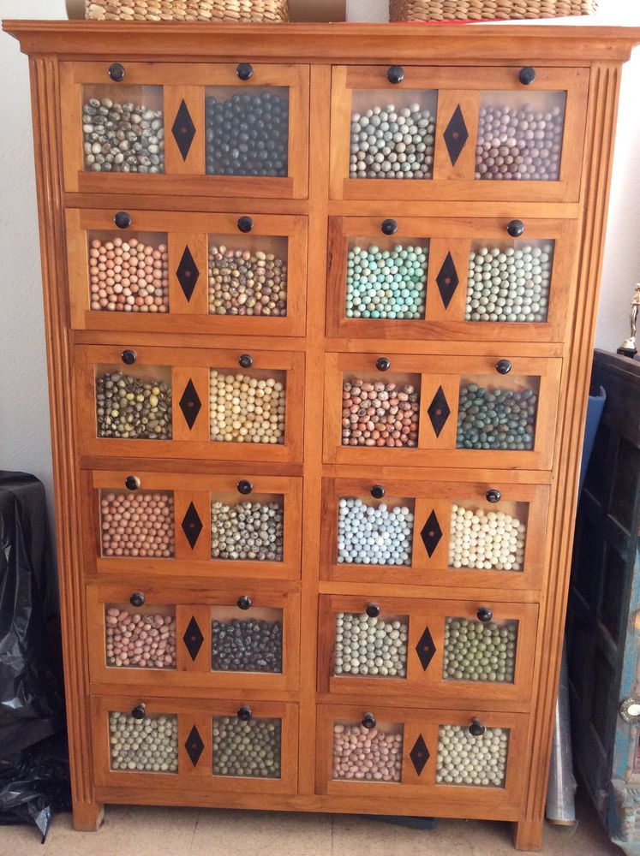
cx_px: 320
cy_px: 428
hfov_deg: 44.1
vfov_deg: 56.9
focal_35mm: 32
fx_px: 791
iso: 125
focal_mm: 3.3
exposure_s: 1/25
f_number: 2.4
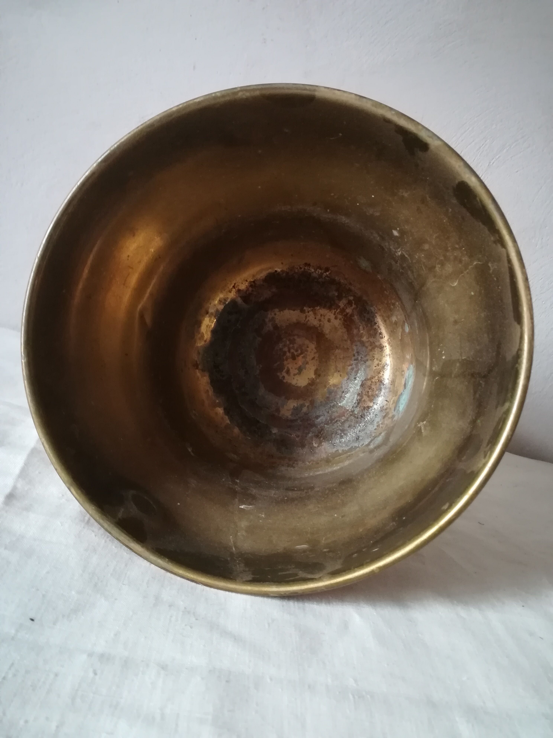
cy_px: 369
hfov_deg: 53.1
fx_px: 554
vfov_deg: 67.3
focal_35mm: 26
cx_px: 276
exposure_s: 1/25
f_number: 2.2
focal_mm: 3.83
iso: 500
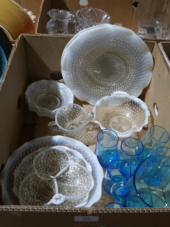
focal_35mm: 37
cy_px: 111
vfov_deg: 50.1
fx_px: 242
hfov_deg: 38.7
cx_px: 92
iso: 320
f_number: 3.6
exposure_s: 1/60
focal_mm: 16
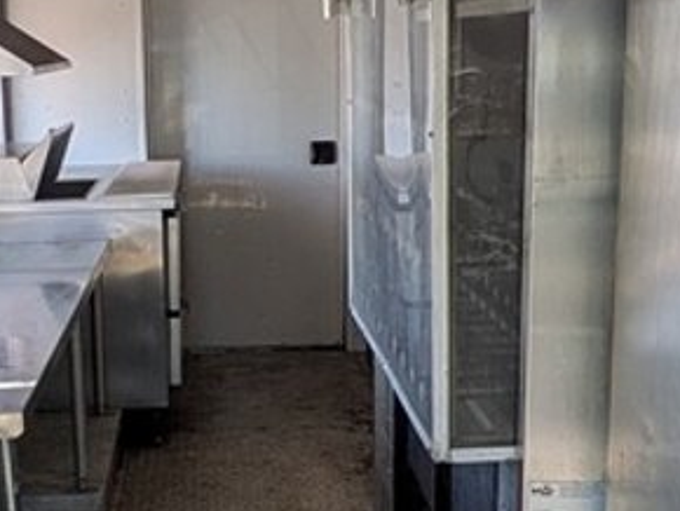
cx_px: 216
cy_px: 332
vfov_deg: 20.1
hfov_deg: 26.5
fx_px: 1435
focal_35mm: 73
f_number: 2.2
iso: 49
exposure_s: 1/209
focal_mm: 1.83
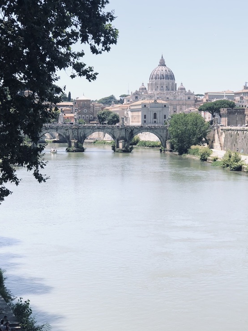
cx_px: 104
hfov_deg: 18.6
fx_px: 755
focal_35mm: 79
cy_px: 166
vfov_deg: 24.7
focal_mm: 6.6
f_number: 2.8
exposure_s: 1/716
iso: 20
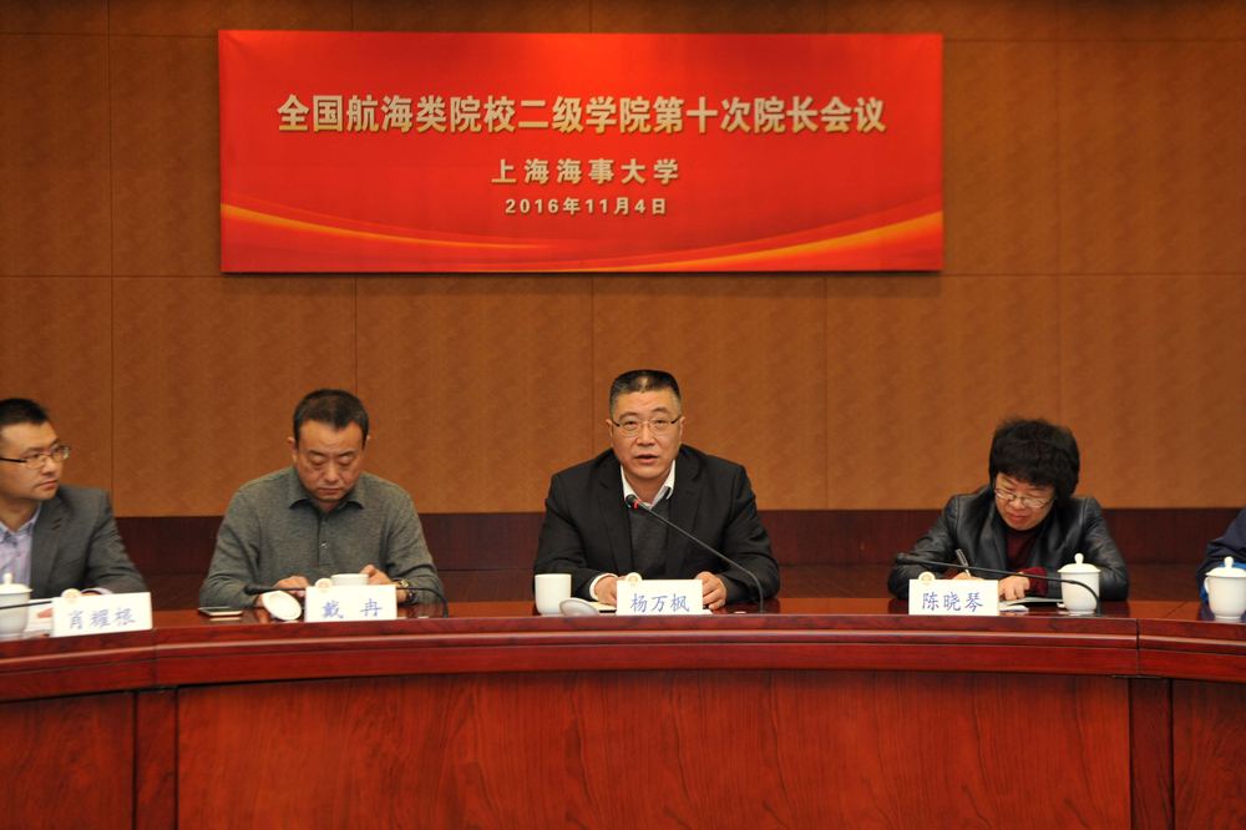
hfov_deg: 35.7
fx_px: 1937
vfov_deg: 24.2
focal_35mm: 56
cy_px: 415
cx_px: 623
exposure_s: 1/60
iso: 1250
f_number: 5.6
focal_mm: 56
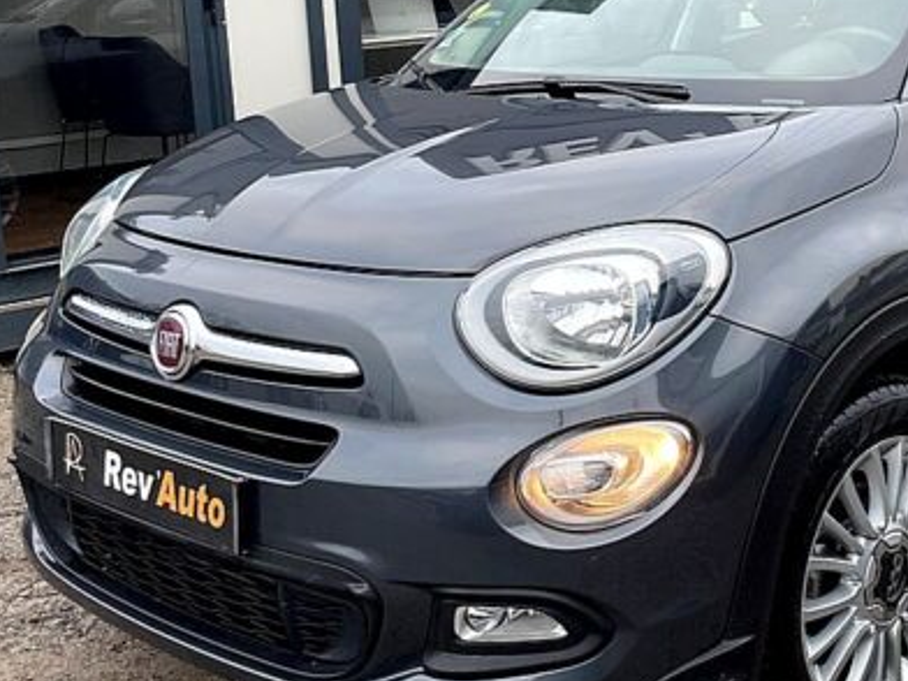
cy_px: 127
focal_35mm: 53
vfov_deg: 26.9
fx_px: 1390
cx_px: 658
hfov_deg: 35.5
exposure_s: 1/121
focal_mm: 4.2
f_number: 1.6
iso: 80
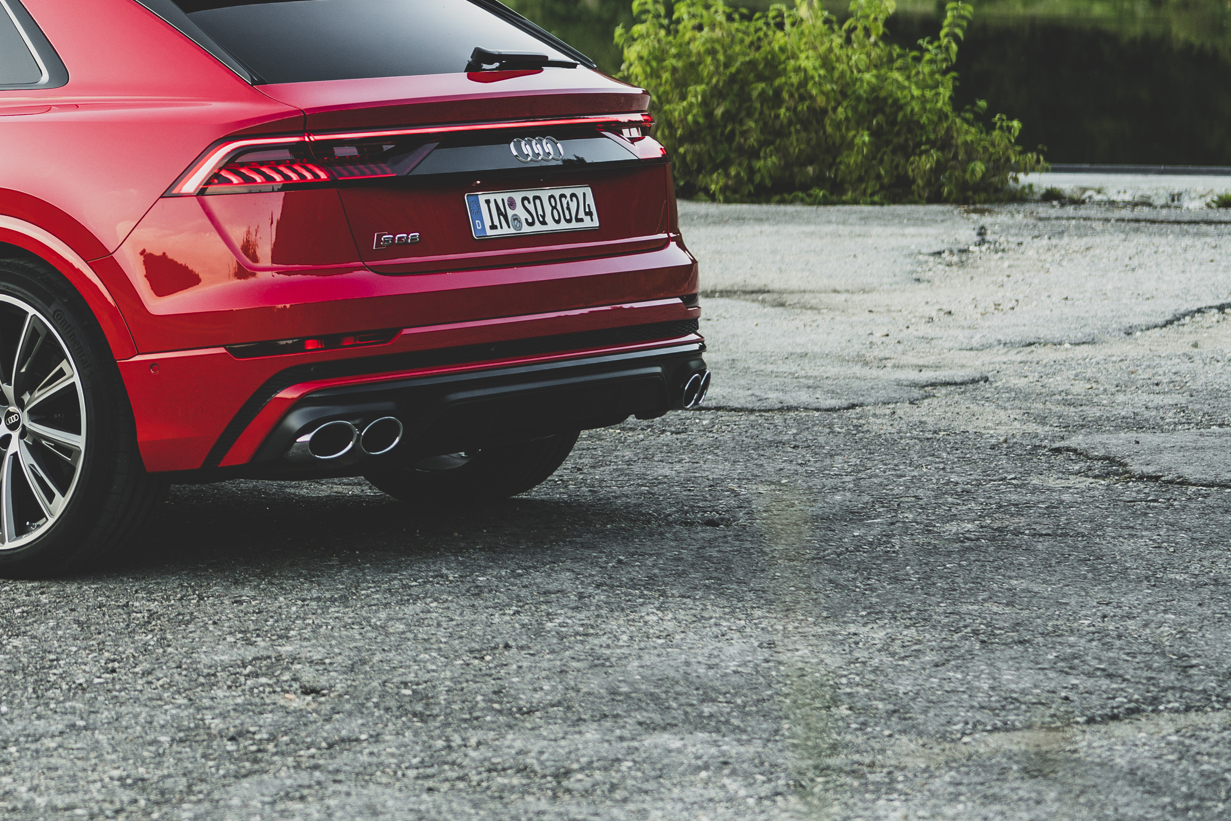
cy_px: -92
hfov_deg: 16.1
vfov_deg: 10.9
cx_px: -96
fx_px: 4240
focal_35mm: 124
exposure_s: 1/400
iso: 125
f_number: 2
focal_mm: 50
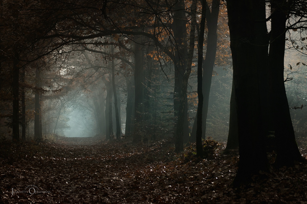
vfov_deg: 9.0
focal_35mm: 153
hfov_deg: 13.4
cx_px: 154
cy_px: 102
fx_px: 1303
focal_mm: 102
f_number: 4.2
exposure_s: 1/640
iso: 200
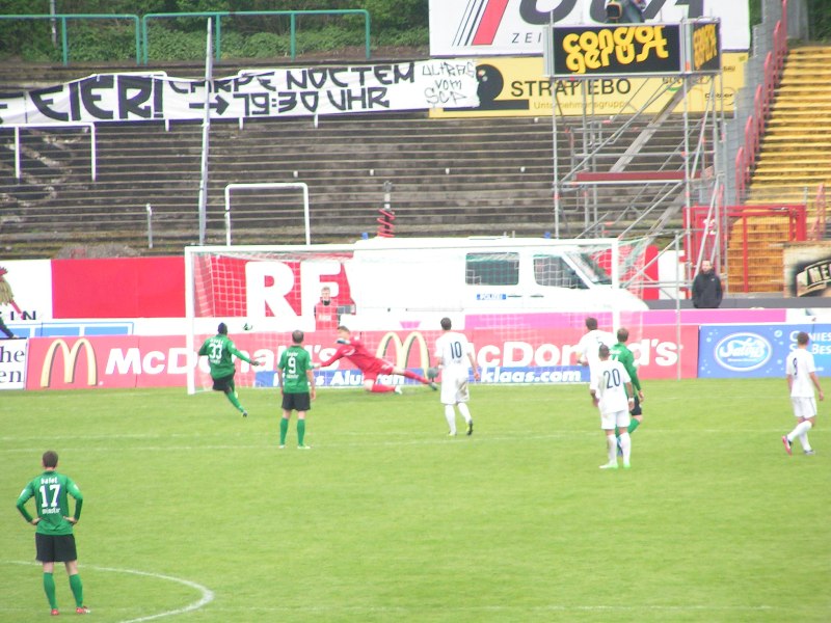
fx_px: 9122
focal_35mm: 380
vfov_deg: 3.9
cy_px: 312
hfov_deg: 5.2
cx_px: 416
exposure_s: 1/200
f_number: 3.5
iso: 100
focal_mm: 58
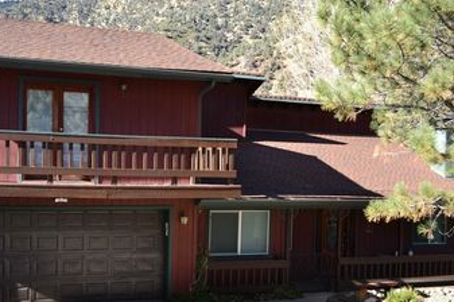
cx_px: 128
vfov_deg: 27.3
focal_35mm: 49
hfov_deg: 39.6
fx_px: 617
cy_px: 203
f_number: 5.6
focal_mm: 22
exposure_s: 1/200
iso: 125
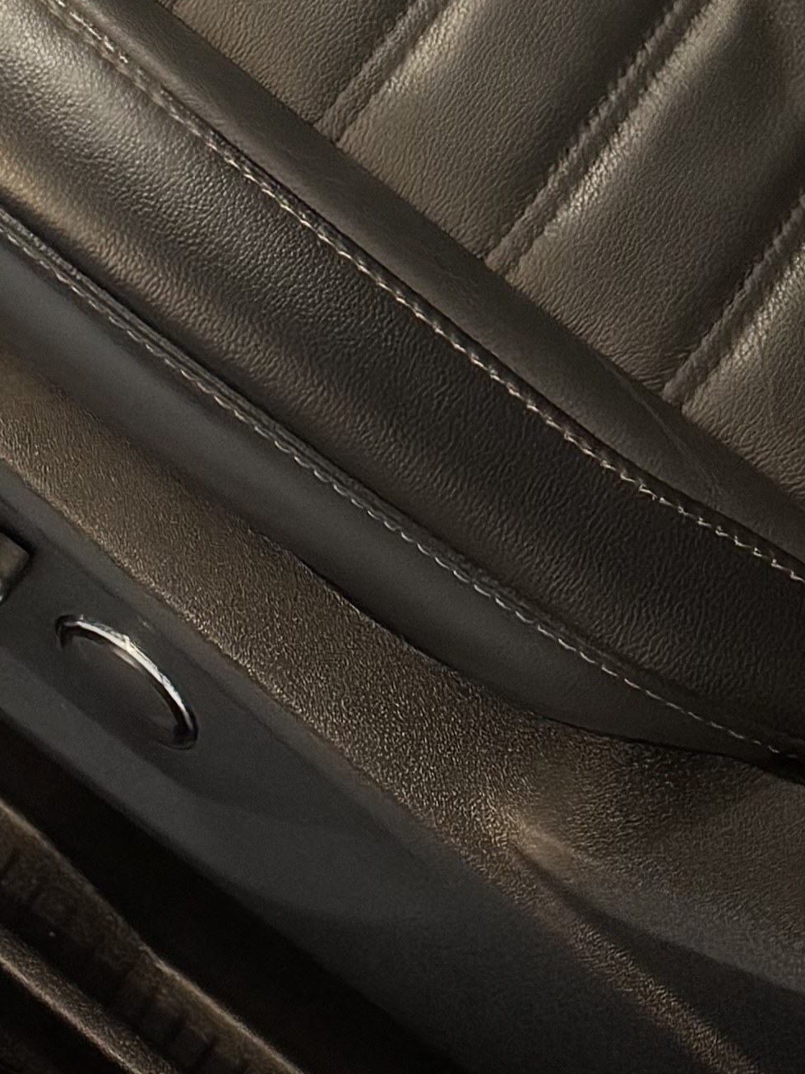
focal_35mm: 105
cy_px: -755
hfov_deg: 13.7
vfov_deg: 16.3
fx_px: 3257
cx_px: -119
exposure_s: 1/30
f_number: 1.78
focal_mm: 6.76
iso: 1000
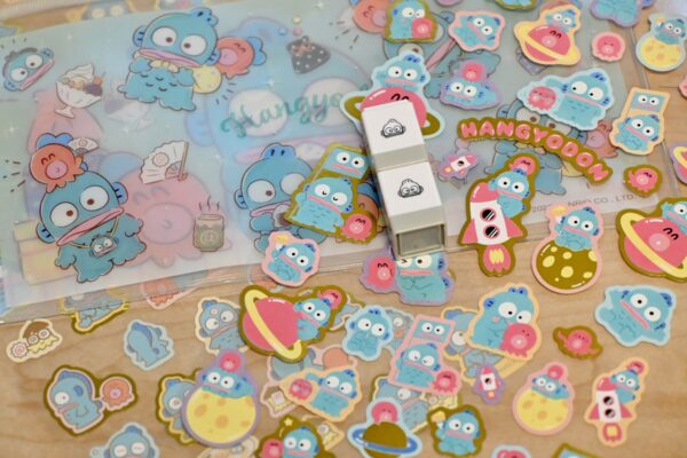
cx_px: 344
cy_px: 229
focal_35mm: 114
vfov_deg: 12.0
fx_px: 2175
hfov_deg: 17.9
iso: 2800
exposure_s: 1/125
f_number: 5.3
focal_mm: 76
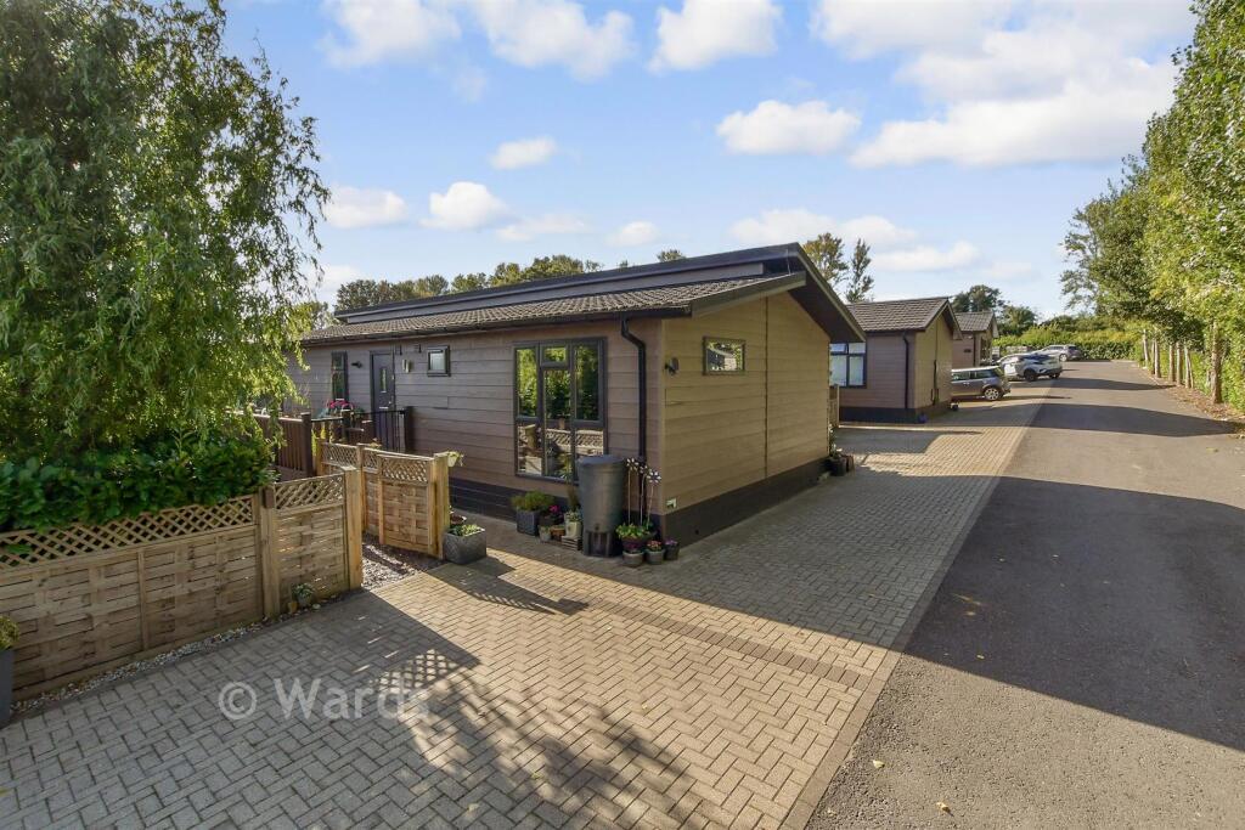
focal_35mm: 15
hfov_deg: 100.4
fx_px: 519
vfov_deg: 77.3
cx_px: 622
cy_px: 415
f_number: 9
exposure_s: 1/500
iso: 400
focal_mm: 10
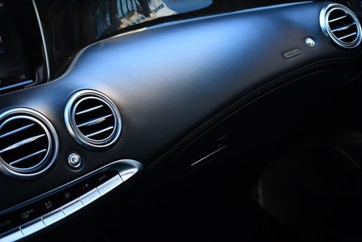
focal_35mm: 52
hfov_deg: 38.2
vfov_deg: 25.9
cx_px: 176
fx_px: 523
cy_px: 96
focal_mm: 27
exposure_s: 1/250
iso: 720
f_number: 4
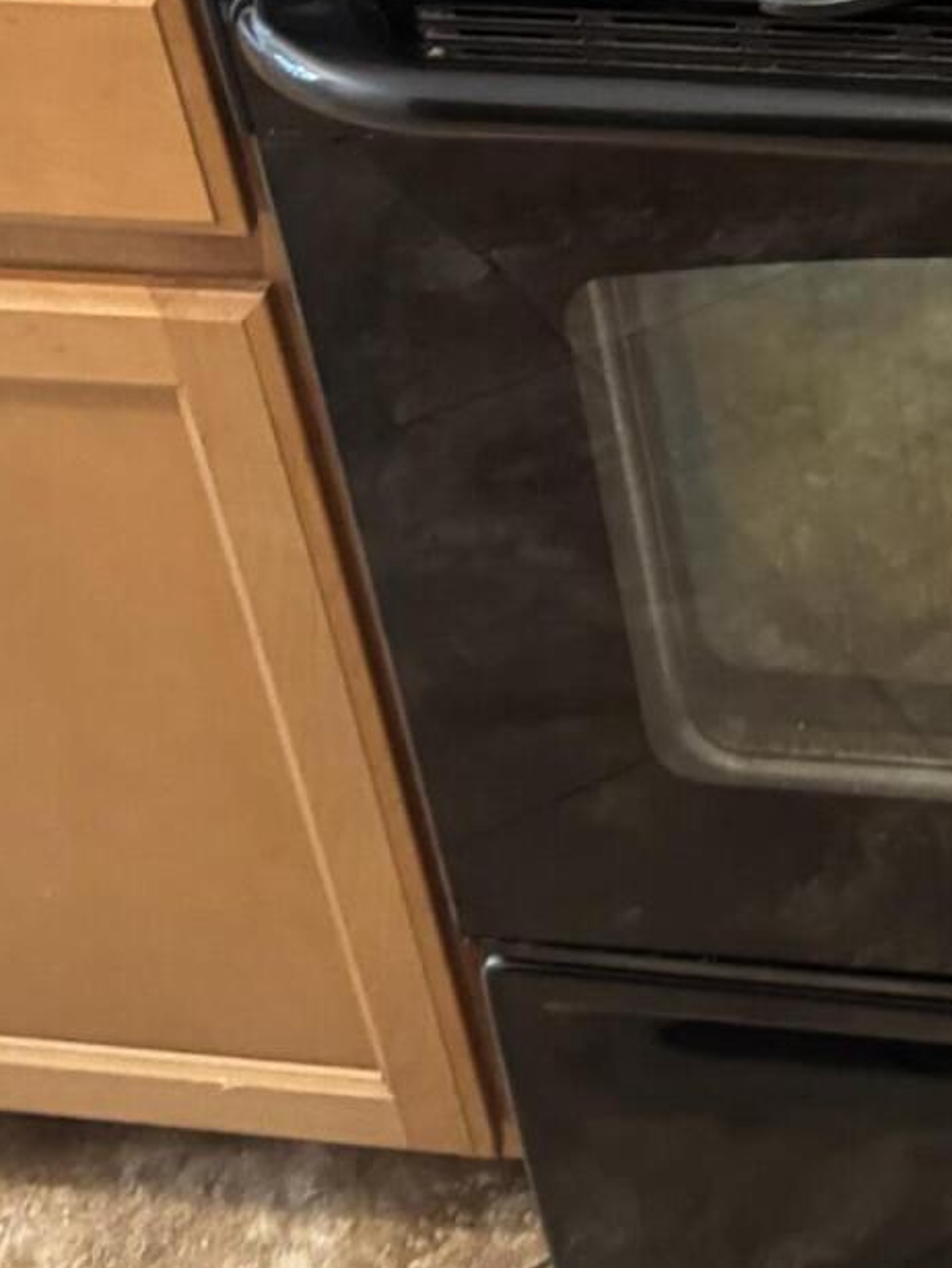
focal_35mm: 78
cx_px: 1276
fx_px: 2857
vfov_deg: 24.3
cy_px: 122
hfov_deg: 17.6
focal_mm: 6.76
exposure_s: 1/40
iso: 800
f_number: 1.78
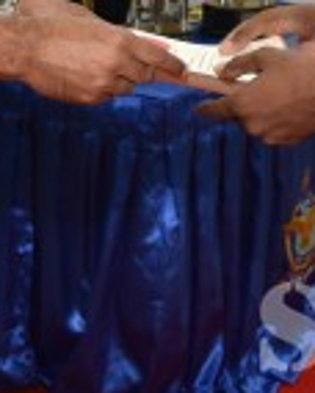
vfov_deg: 12.9
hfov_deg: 10.8
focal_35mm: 143
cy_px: -151
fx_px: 1663
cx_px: 130
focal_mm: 31
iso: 1250
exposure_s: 1/125
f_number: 5
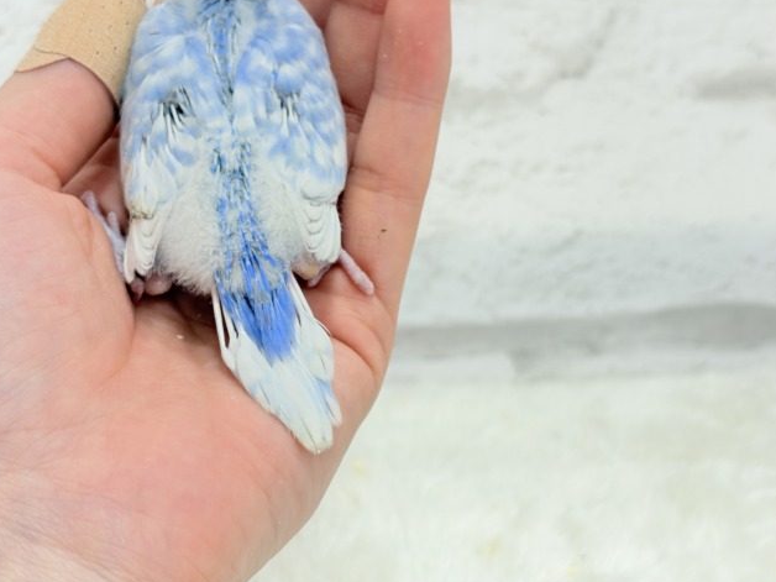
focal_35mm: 53
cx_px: 389
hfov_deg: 36.2
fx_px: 1188
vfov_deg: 27.5
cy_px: 290
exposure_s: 1/50
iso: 32
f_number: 1.6
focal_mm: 5.96
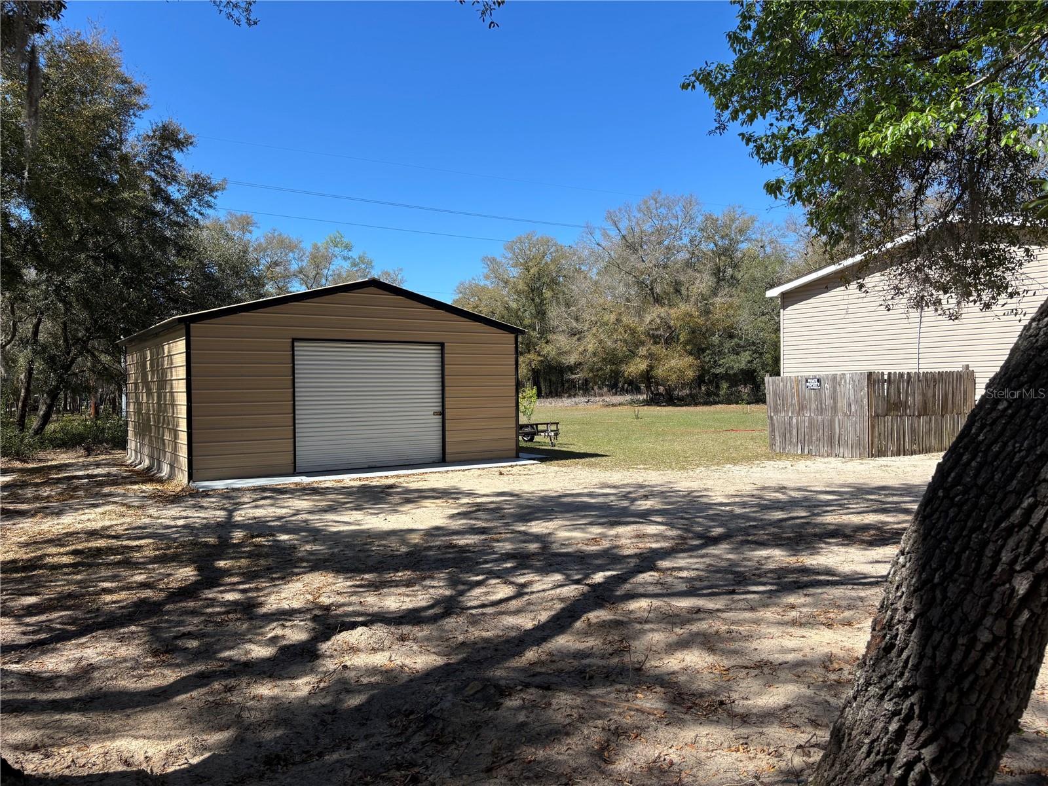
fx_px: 787
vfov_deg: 53.1
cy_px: 393
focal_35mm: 26
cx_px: 524
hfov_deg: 67.3
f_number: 1.6
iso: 50
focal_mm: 5.96
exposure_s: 1/2242
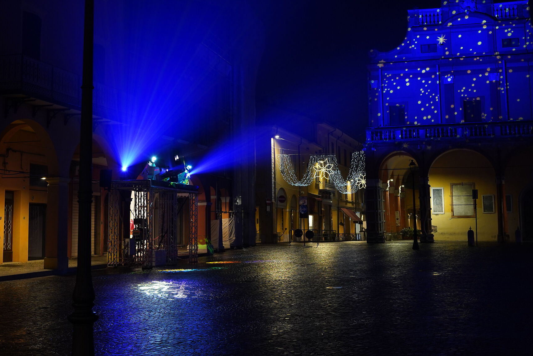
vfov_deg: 27.4
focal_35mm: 49
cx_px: 251
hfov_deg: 40.3
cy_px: 126
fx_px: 725
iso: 1600
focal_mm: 35
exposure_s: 1/60
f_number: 3.5
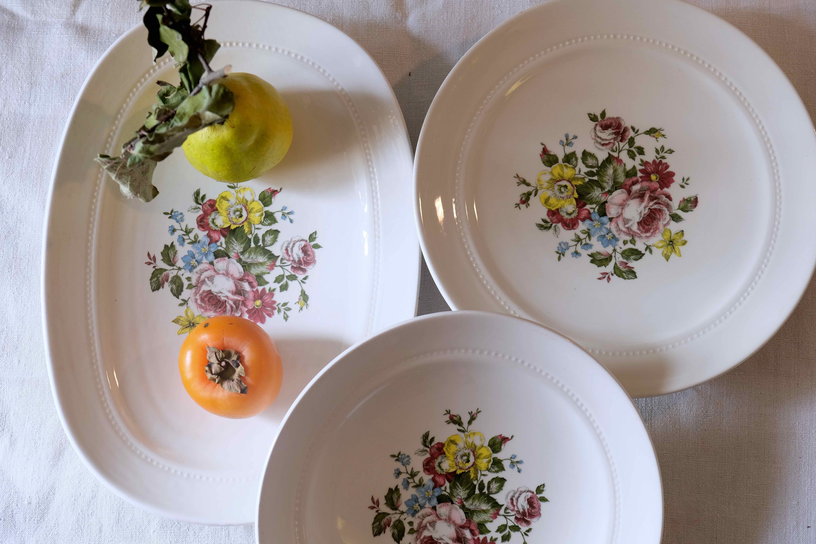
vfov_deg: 22.3
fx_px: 1383
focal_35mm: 61
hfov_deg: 32.9
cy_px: 272
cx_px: 408
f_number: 4
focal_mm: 40.7
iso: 800
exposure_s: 1/40
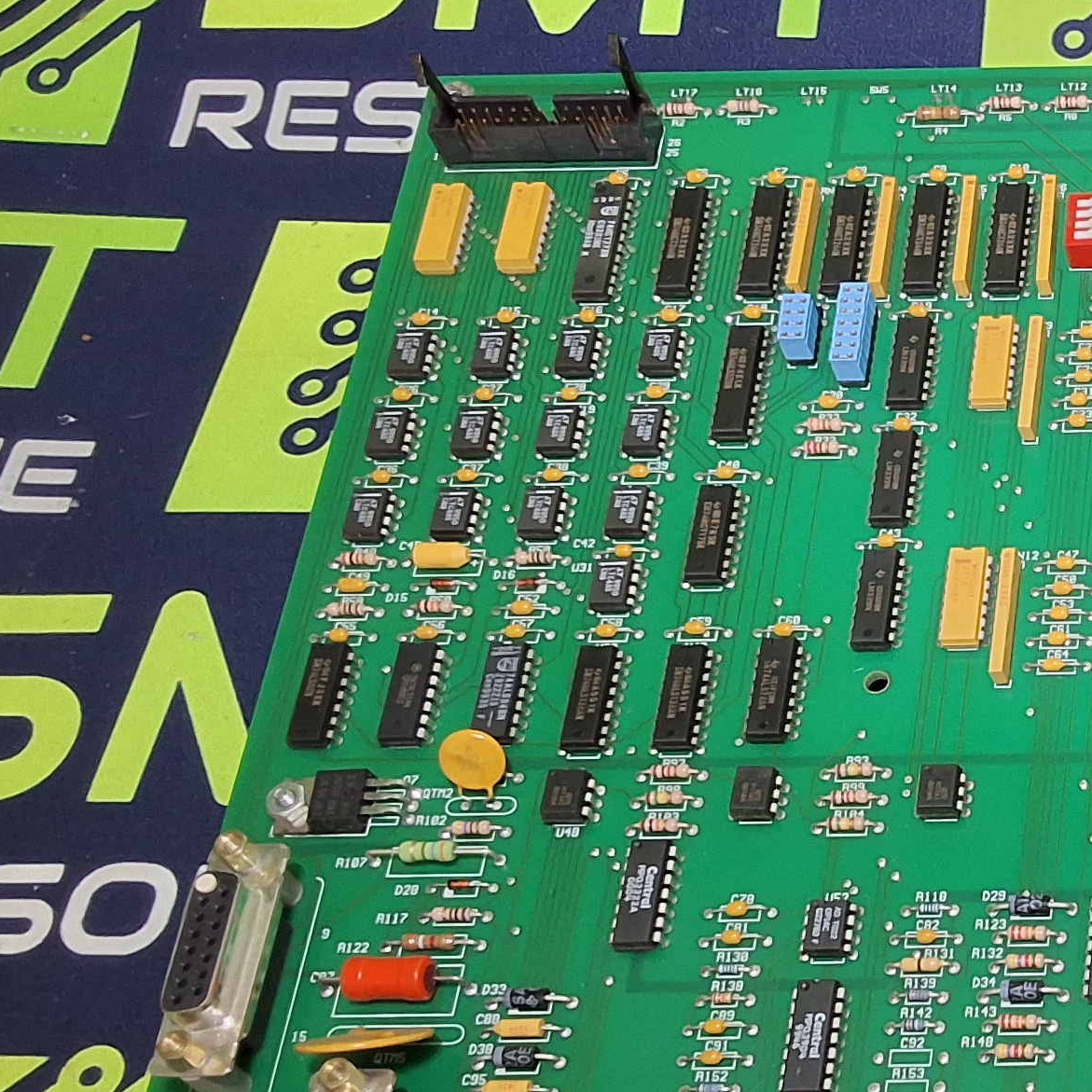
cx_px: 1451
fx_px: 2463
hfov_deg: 22.2
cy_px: 772
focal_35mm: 69
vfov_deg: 24.8
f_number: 1.9
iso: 125
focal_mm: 2.91
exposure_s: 1/40
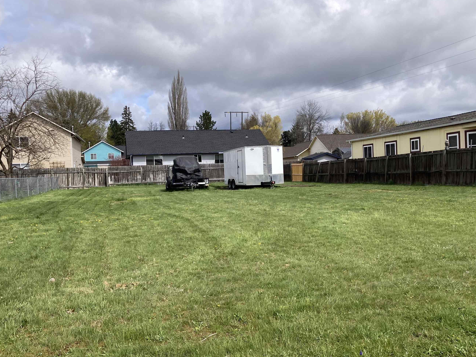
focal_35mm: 33
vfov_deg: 42.9
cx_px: 244
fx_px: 454
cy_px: 188
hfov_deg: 55.3
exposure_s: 1/2404
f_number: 1.8
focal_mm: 3.99
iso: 20
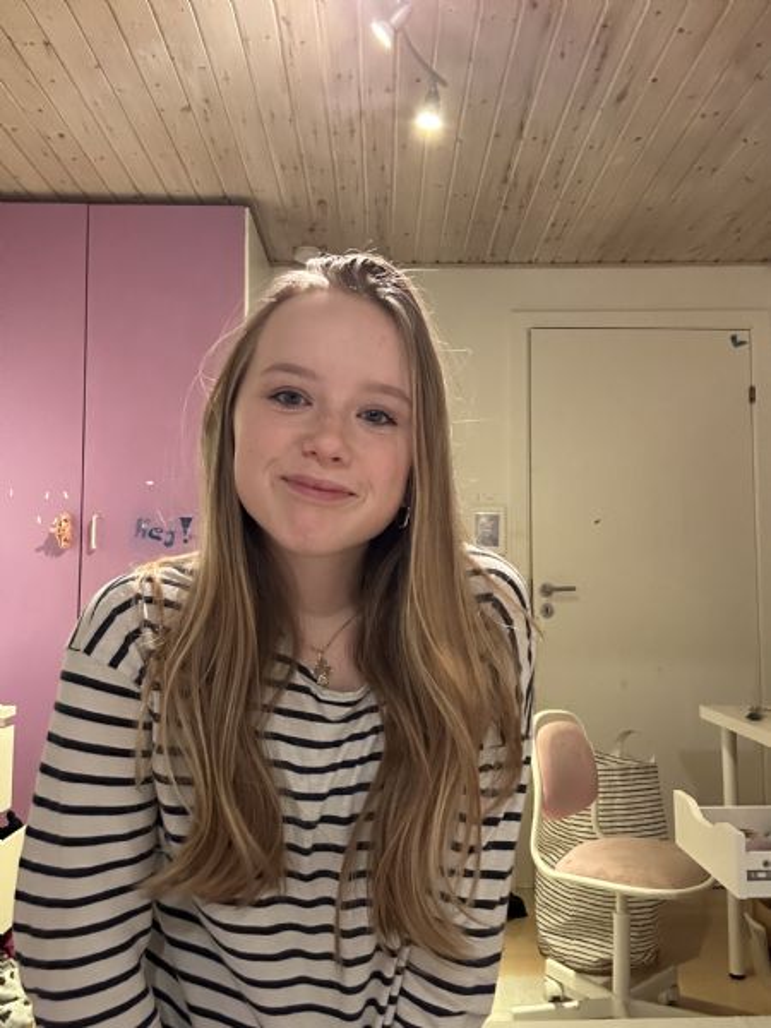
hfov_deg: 46.8
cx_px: 386
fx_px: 891
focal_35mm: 30
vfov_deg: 60.0
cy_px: 514
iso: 400
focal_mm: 2.69
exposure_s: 1/25
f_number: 1.9
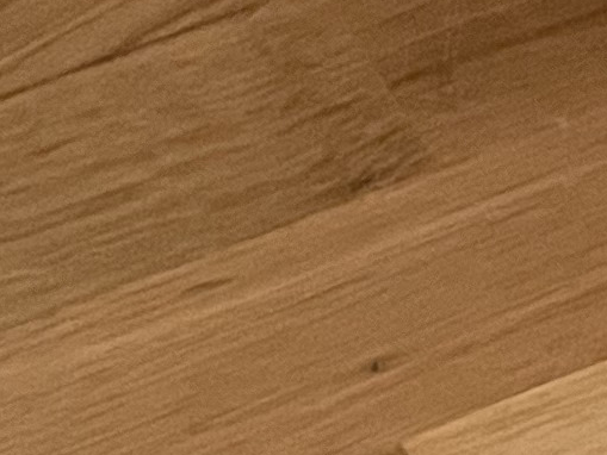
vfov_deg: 6.9
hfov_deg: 9.0
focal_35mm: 206
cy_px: 1004
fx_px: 3613
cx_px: 1220
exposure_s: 1/32
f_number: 1.6
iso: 640
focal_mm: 4.2
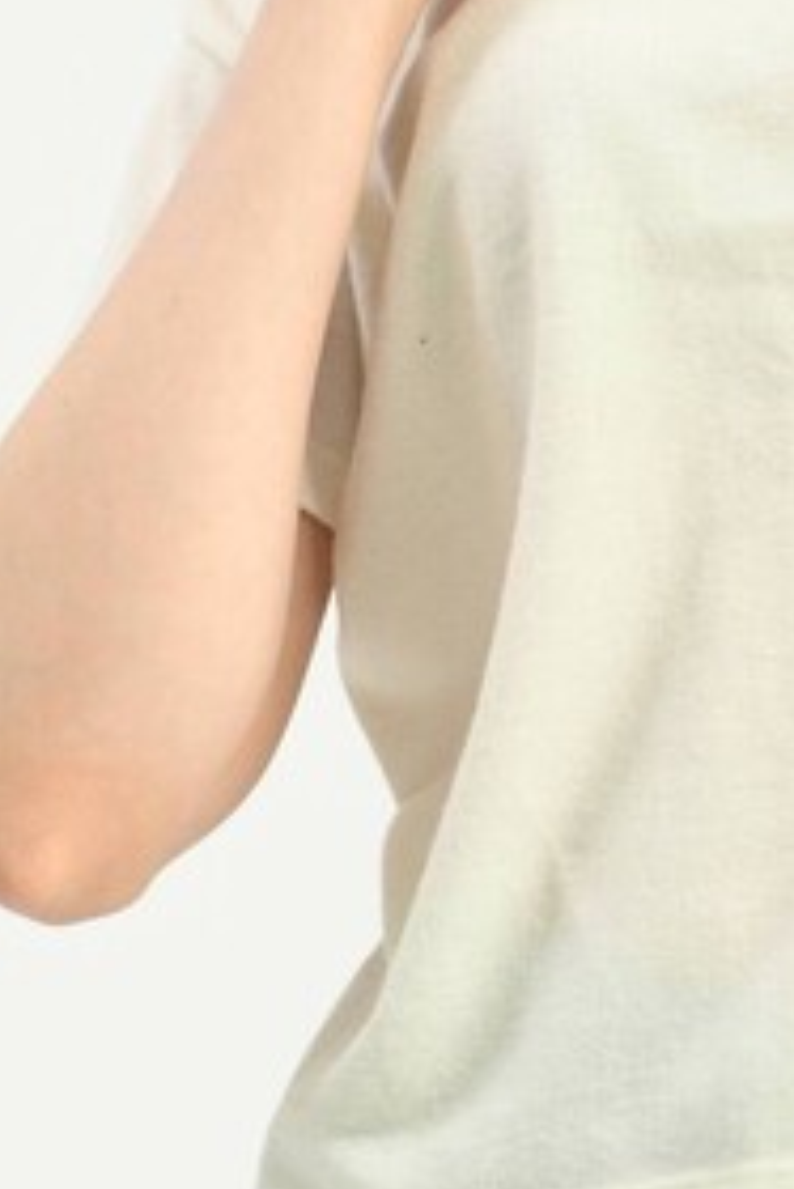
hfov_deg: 2.6
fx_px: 17676
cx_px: 921
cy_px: 471
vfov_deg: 3.9
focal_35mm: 535
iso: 100
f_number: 6.3
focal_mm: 200
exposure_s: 1/160
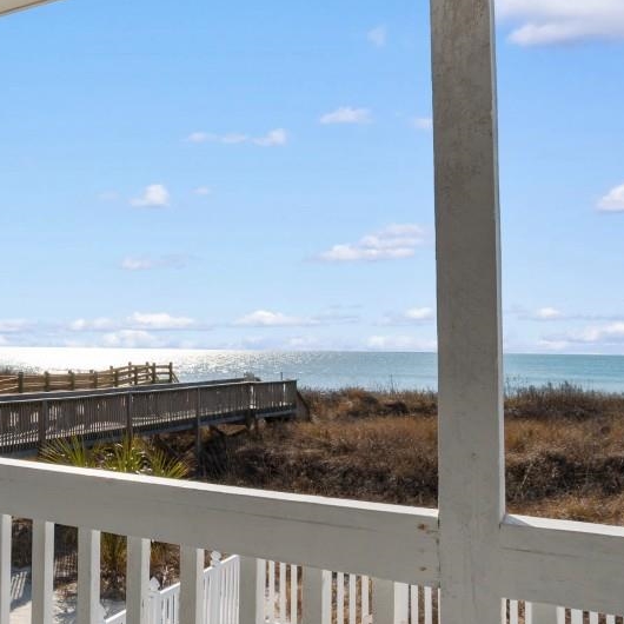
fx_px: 795
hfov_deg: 35.7
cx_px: -82
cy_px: 312
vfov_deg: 42.8
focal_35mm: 39
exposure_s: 1/400
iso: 100
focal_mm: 10
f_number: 11
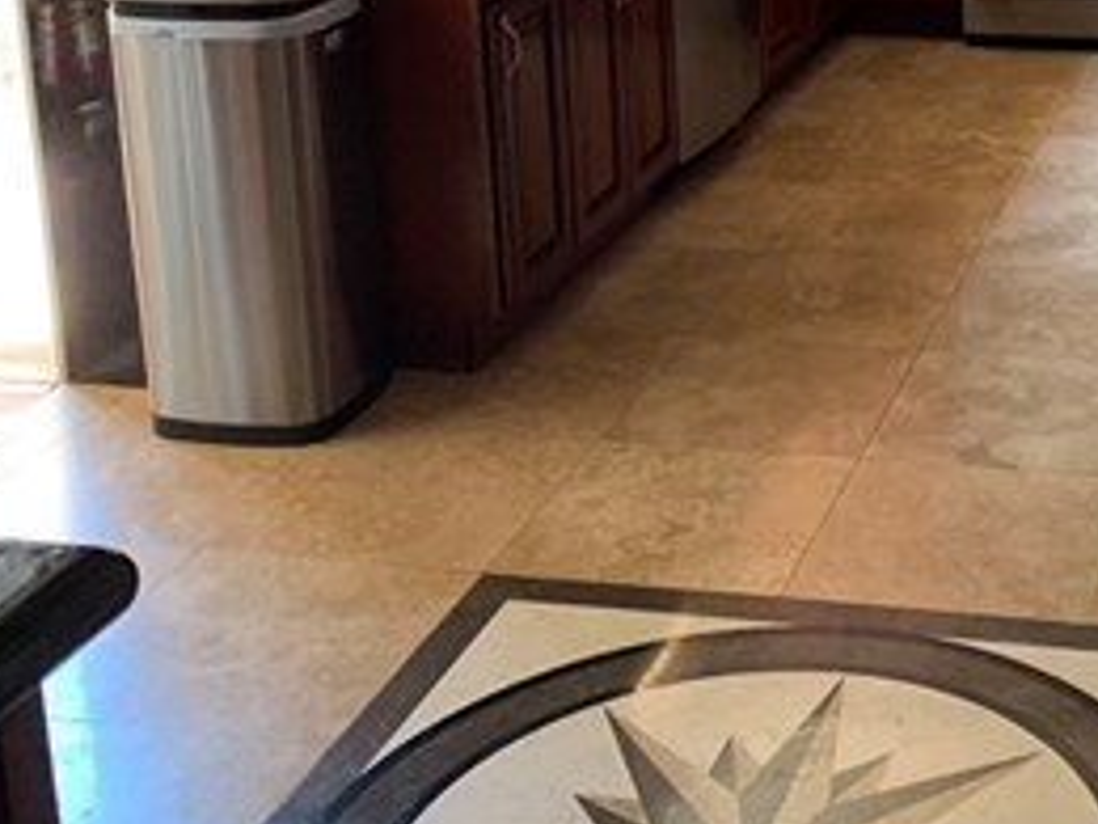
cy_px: 21
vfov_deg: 22.2
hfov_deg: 28.7
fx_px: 2030
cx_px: 1052
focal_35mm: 64
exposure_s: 1/41
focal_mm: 4.25
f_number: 1.8
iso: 400
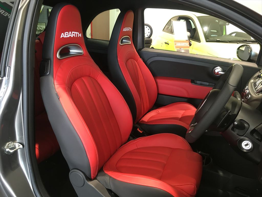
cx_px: 131
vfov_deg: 48.2
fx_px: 219
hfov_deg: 61.7
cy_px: 98
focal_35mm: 29
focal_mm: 4.15
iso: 100
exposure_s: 1/30
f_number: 2.2
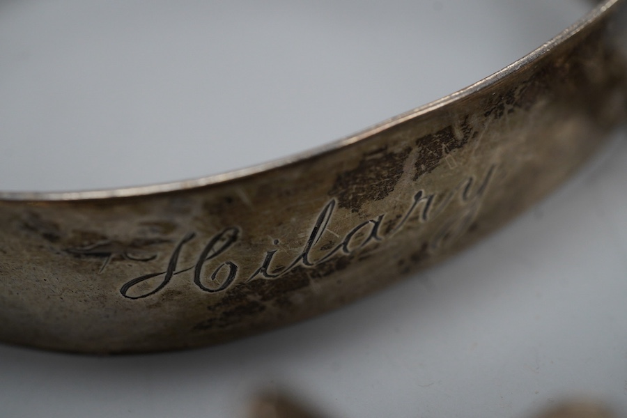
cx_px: 314
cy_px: 209
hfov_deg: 43.6
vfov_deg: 29.9
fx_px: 784
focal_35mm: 45
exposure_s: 1/125
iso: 1000
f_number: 13
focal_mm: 30
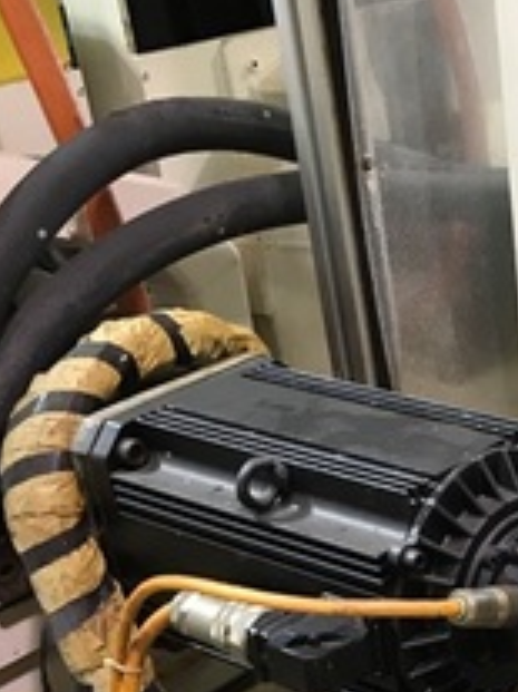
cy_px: 623
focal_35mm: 71
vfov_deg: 26.5
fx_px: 1418
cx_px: 538
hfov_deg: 20.0
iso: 64
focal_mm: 3.99
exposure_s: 1/15
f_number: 1.8
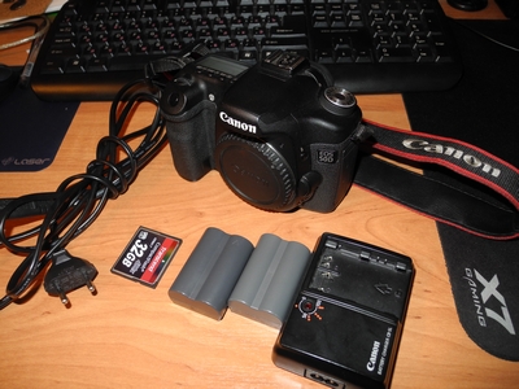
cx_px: 260
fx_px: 420
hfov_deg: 63.4
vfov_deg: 49.7
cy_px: 194
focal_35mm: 28
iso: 200
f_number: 2.8
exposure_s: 1/30
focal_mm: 6
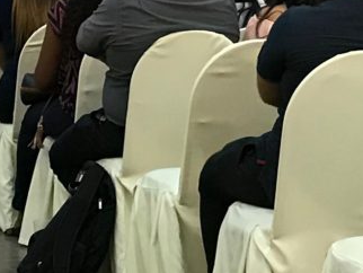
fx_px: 1899
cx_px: 134
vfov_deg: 8.0
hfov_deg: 10.9
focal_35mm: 181
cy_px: -138
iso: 800
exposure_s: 1/60
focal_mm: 6.6
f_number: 2.8
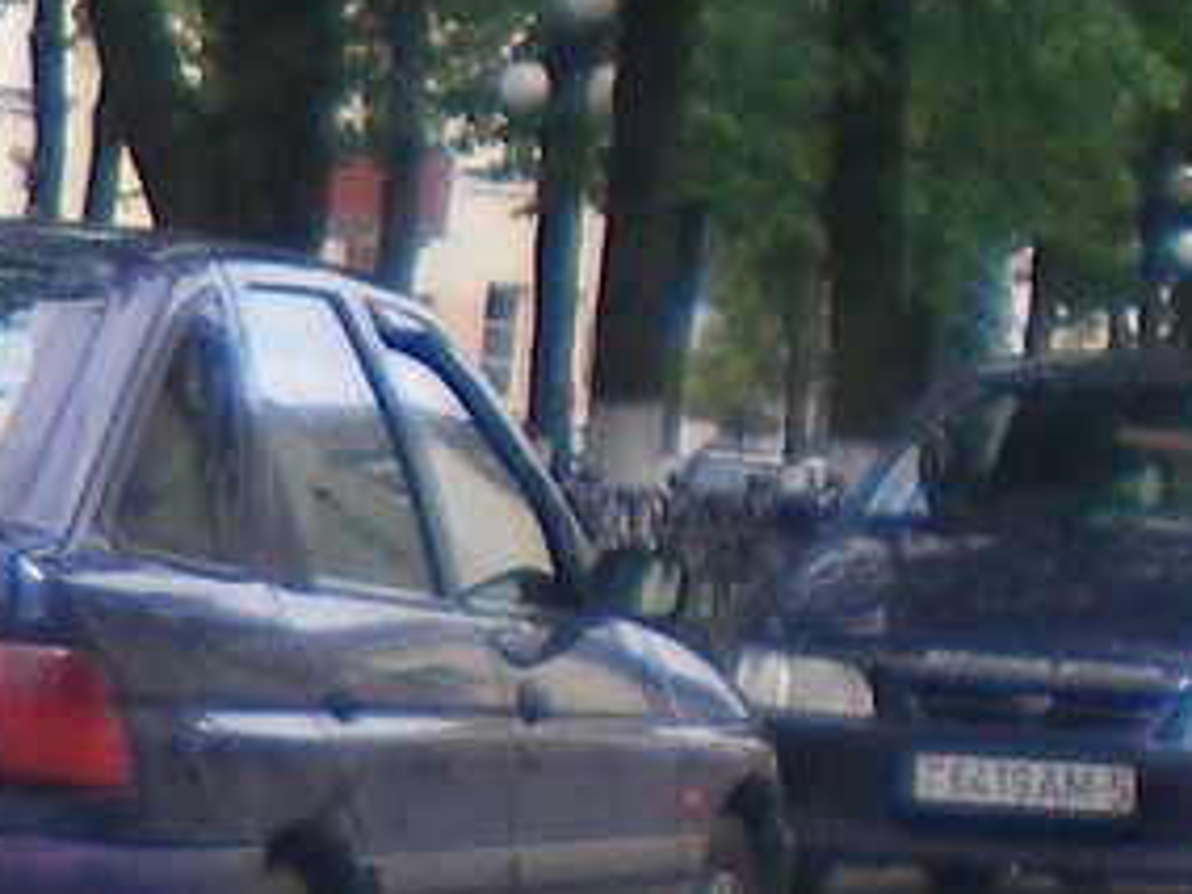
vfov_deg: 6.9
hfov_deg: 8.6
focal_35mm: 214
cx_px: -1440
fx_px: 7369
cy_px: 617
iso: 64
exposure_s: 1/320
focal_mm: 6.3
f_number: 3.1
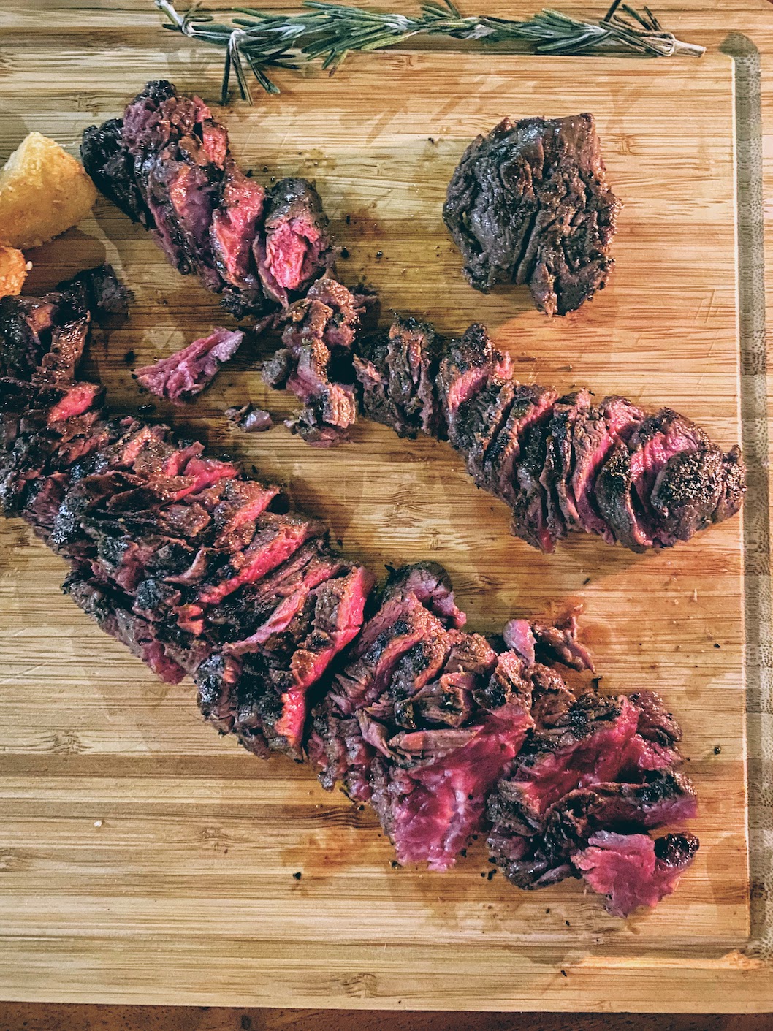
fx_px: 774
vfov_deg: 67.3
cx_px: 386
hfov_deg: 53.1
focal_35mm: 26
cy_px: 516
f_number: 1.8
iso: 1000
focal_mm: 4.25
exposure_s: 1/8
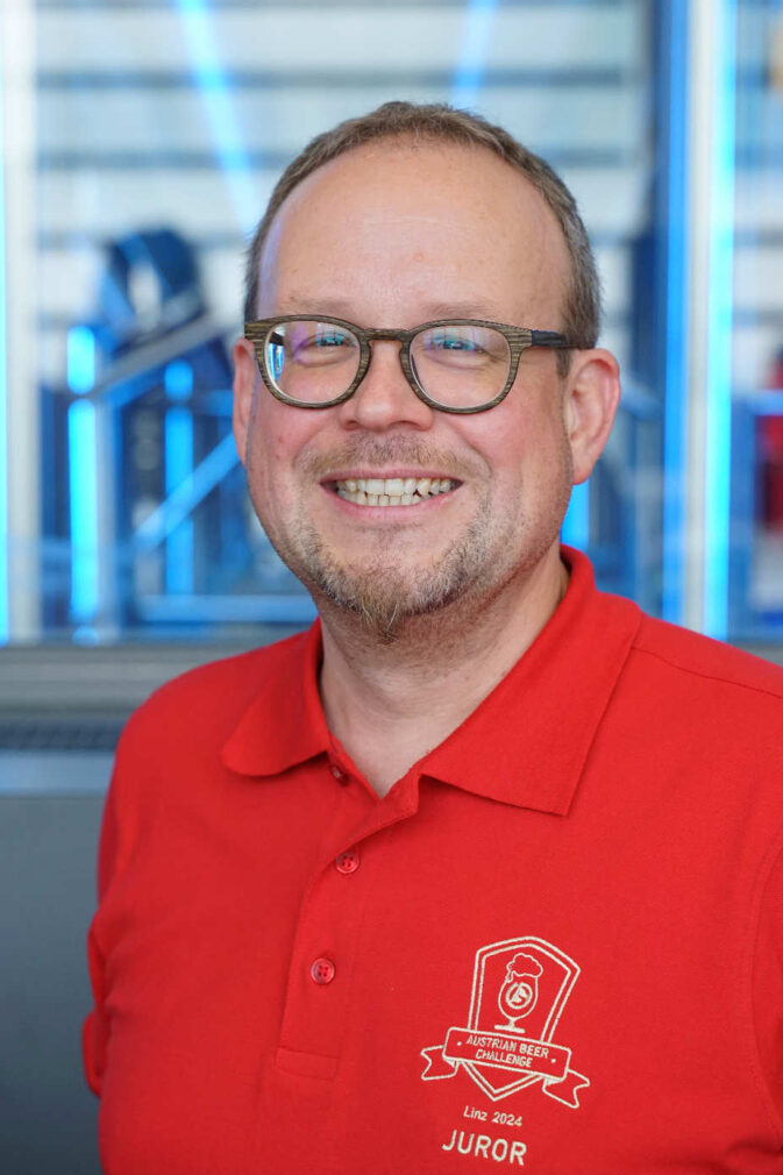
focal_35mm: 76
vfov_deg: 26.7
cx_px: 389
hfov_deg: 17.9
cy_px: 584
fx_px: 2480
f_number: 5
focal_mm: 75
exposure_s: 1/200
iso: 1600
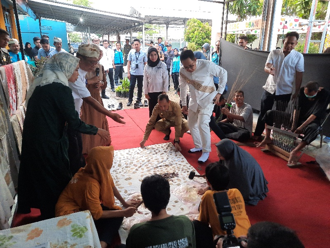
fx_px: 238
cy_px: 124
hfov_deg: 69.4
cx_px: 165
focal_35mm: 25
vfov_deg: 54.9
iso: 200
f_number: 2
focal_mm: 4.6
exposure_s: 1/50
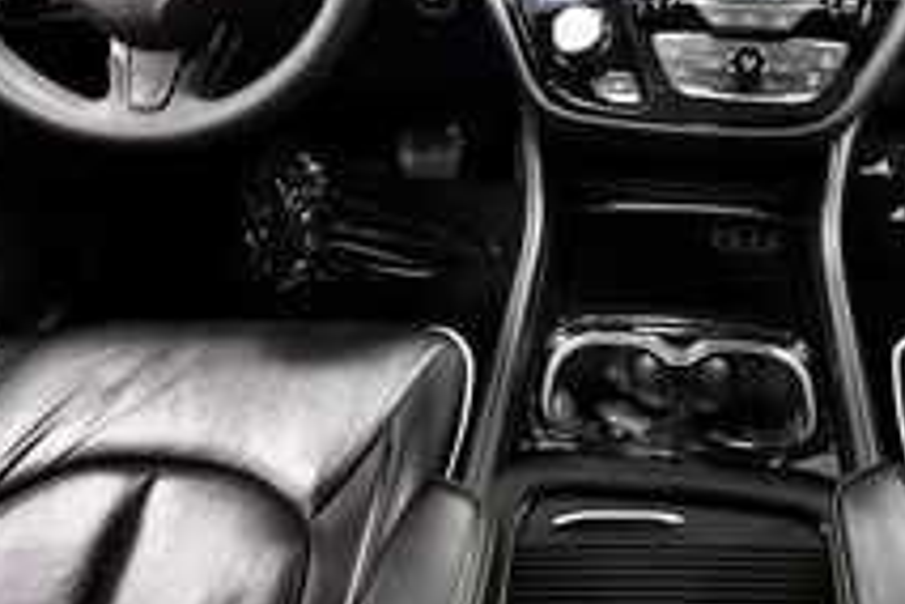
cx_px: 684
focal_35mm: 32
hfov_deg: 55.7
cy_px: 100
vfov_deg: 39.1
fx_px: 804
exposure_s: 1/60
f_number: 4.8
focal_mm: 11.5
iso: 3200
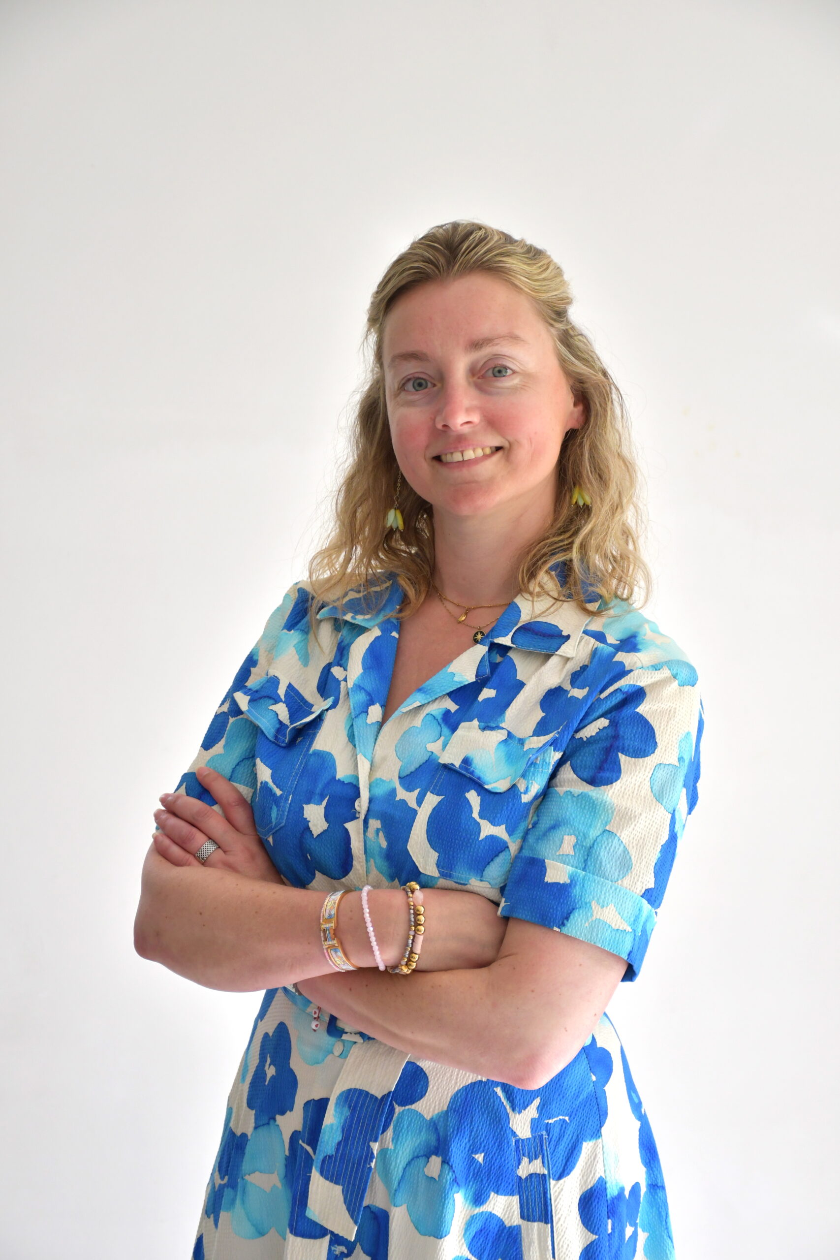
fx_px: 2939
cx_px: 420
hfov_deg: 16.3
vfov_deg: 24.2
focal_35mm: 84
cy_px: 630
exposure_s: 1/250
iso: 900
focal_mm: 56
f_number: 4.8
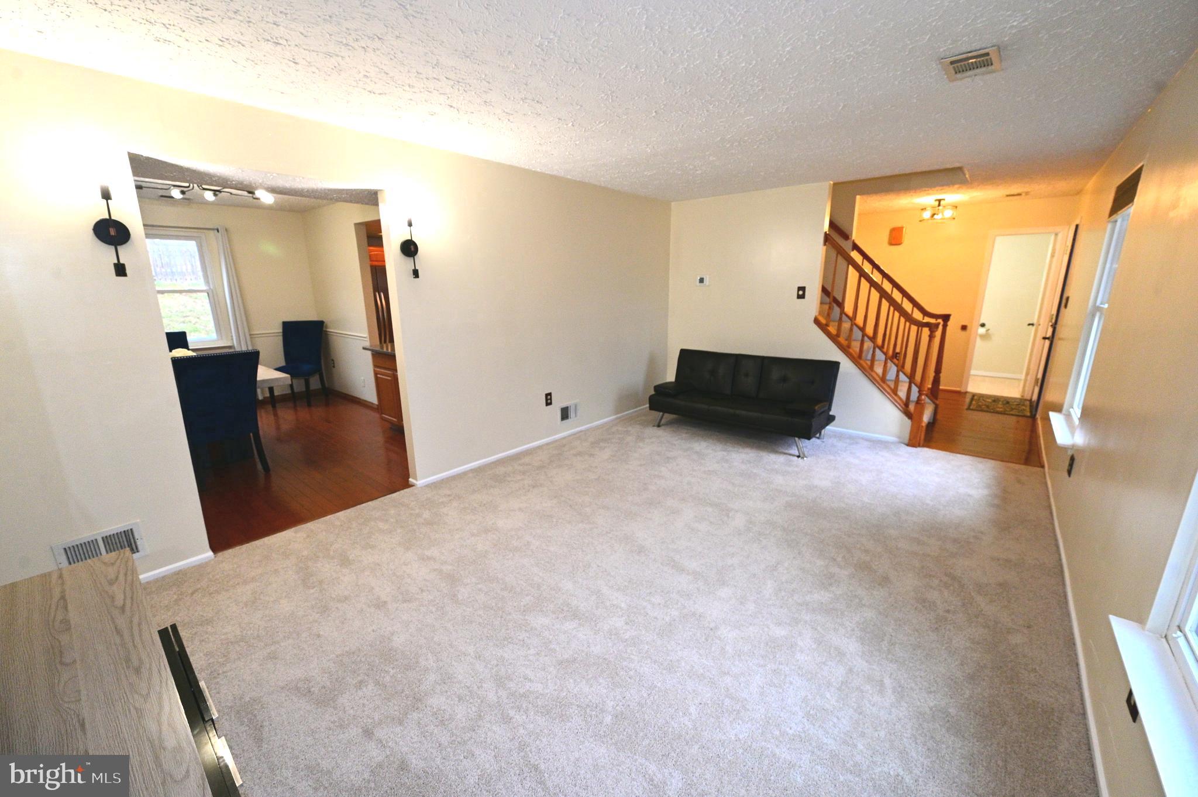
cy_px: 398
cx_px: 599
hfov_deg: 104.3
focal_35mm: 14
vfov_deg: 81.1
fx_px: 466
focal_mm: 14
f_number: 7.1
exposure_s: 1/100
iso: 1000
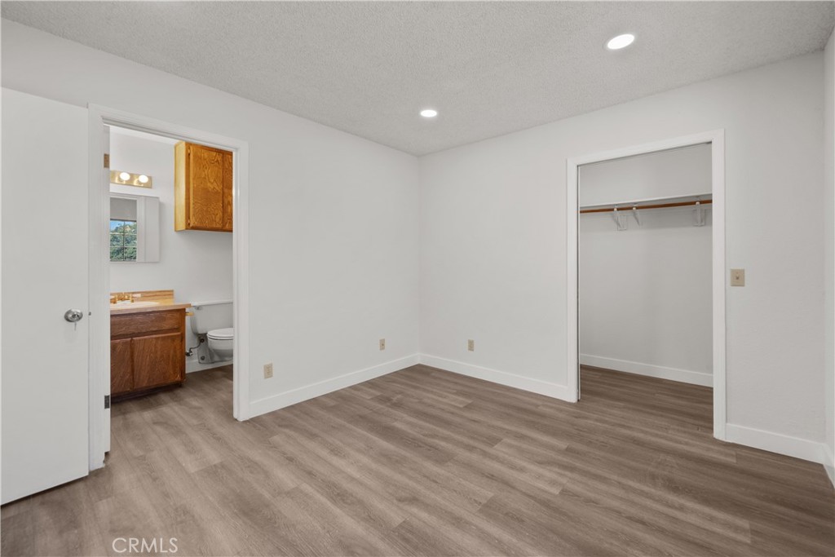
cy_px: 278
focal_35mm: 14
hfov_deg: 104.2
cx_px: 418
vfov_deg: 81.2
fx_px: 325
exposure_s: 1/20
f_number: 9
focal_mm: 14
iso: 640
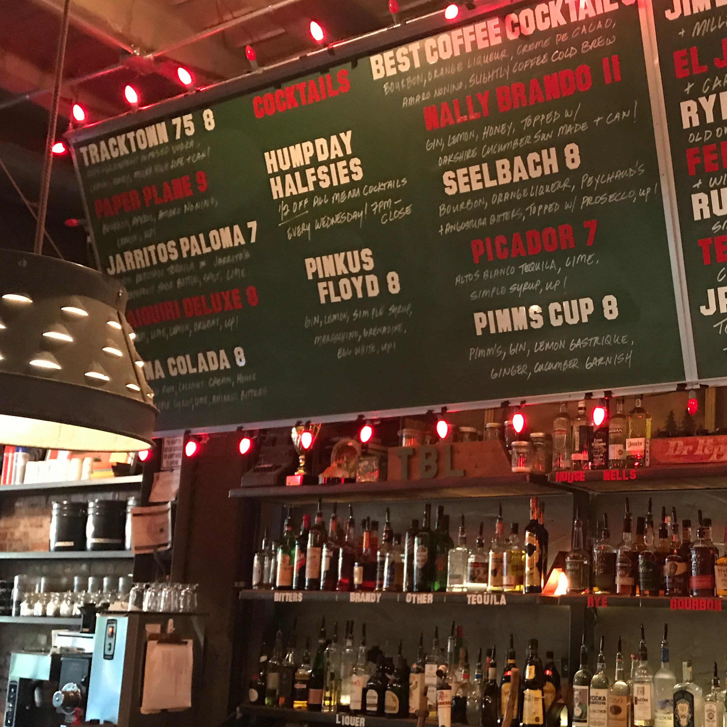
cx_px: 557
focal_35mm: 42
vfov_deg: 39.9
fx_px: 998
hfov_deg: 38.8
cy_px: 433
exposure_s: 1/5
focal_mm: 3.99
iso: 80
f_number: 1.8
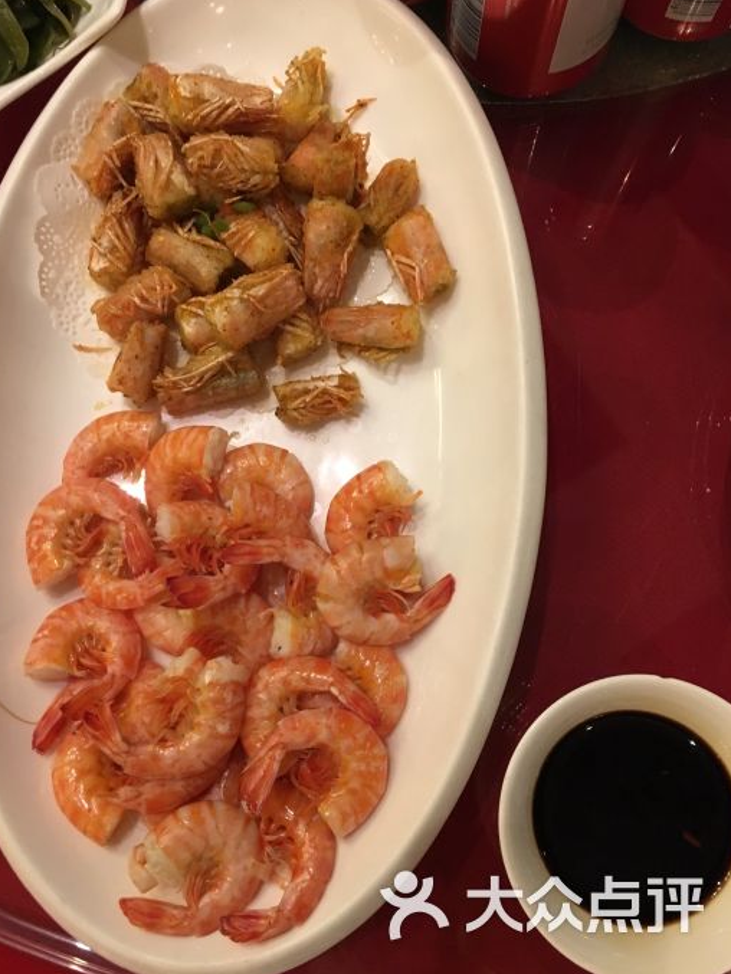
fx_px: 844
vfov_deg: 59.9
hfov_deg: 46.8
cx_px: 363
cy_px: 476
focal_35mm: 30
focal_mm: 4.15
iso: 200
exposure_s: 1/25
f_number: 2.2
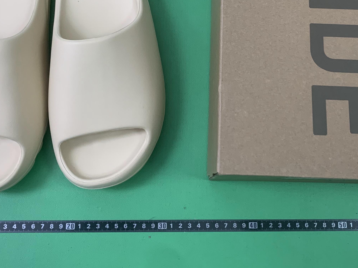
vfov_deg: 27.2
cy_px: 34
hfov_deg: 36.8
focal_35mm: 52
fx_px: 538
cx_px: 200
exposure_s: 1/60
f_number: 1.8
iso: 125
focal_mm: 4.25
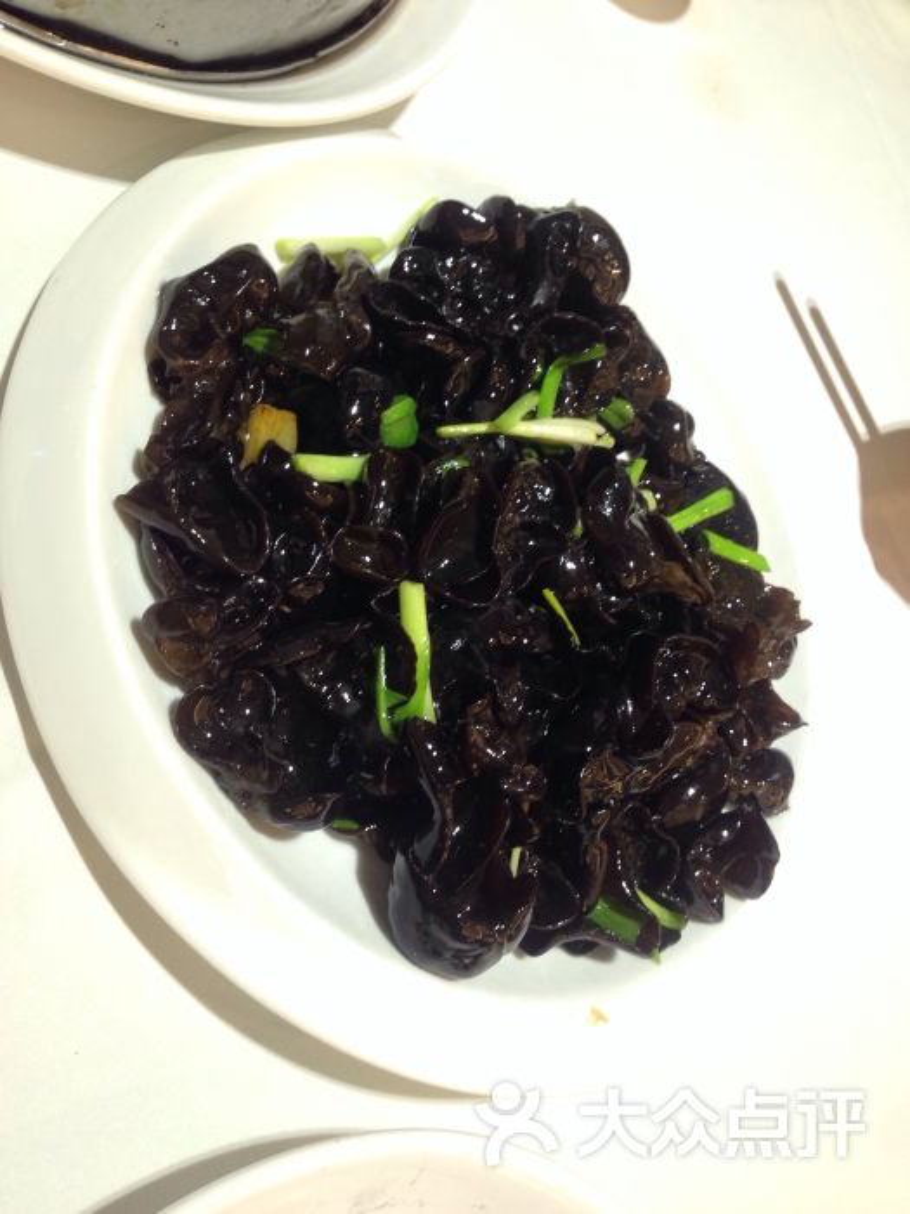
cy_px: 607
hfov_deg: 42.9
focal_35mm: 33
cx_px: 455
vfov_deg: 55.4
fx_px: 1157
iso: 100
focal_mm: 4.12
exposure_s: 1/20
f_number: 2.4
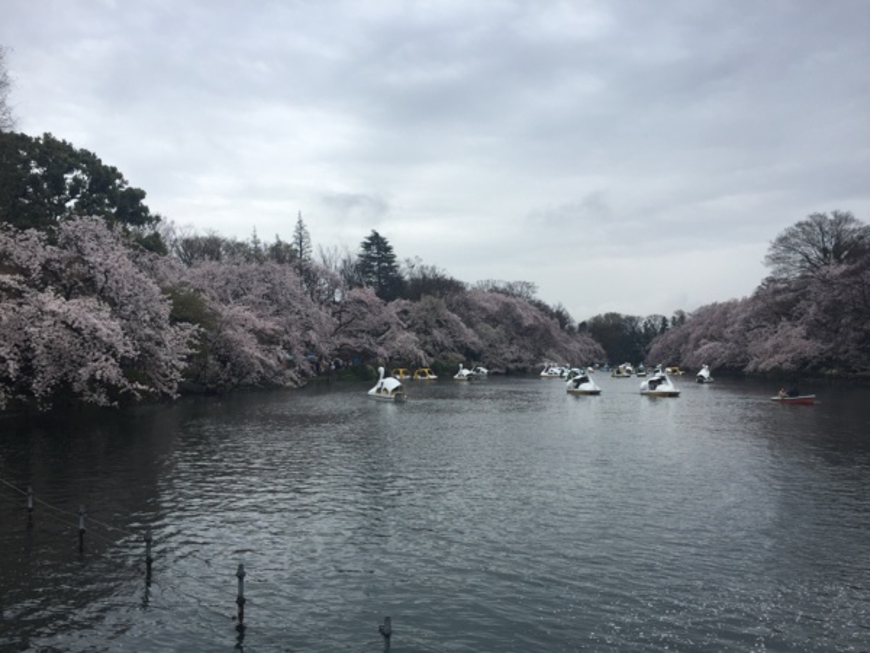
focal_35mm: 29
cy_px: 326
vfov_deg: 48.2
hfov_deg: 61.7
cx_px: 435
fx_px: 729
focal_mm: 4.15
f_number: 2.2
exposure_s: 1/590
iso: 32
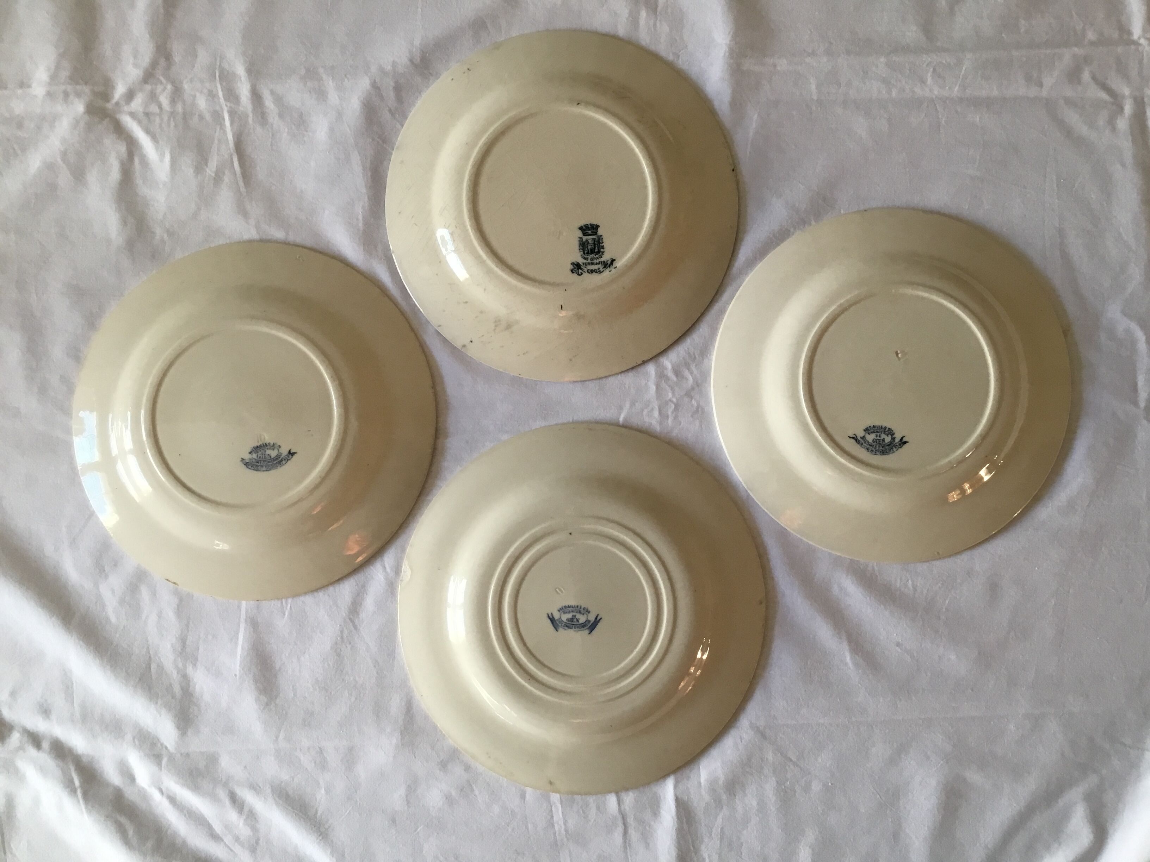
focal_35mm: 31
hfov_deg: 58.4
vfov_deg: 45.4
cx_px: 575
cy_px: 431
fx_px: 1030
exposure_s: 1/33
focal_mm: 3.3
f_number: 2.4
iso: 40
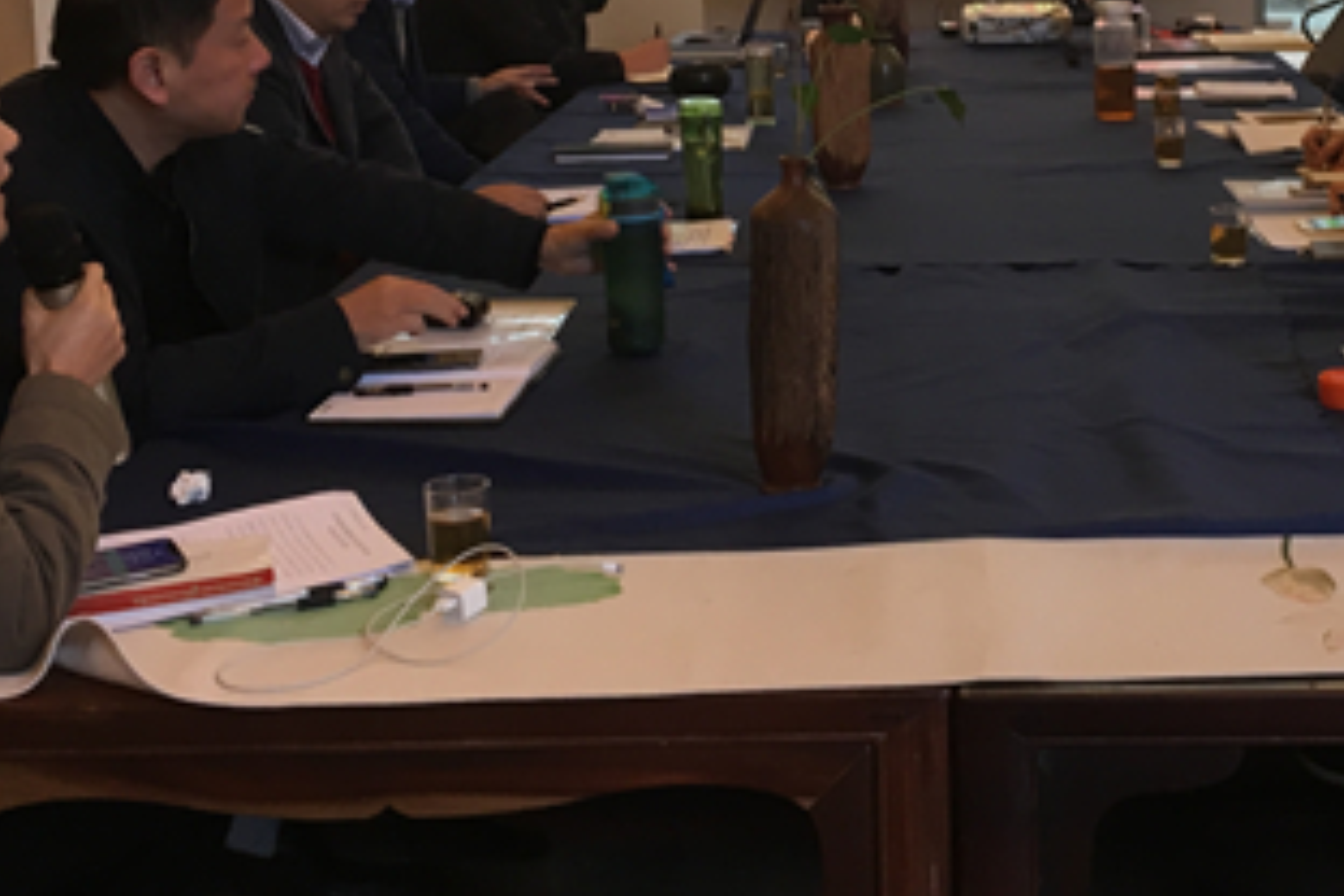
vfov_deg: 22.7
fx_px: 2165
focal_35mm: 58
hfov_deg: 34.0
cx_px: 939
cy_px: 73
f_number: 2.2
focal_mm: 4.15
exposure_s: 1/33
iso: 80
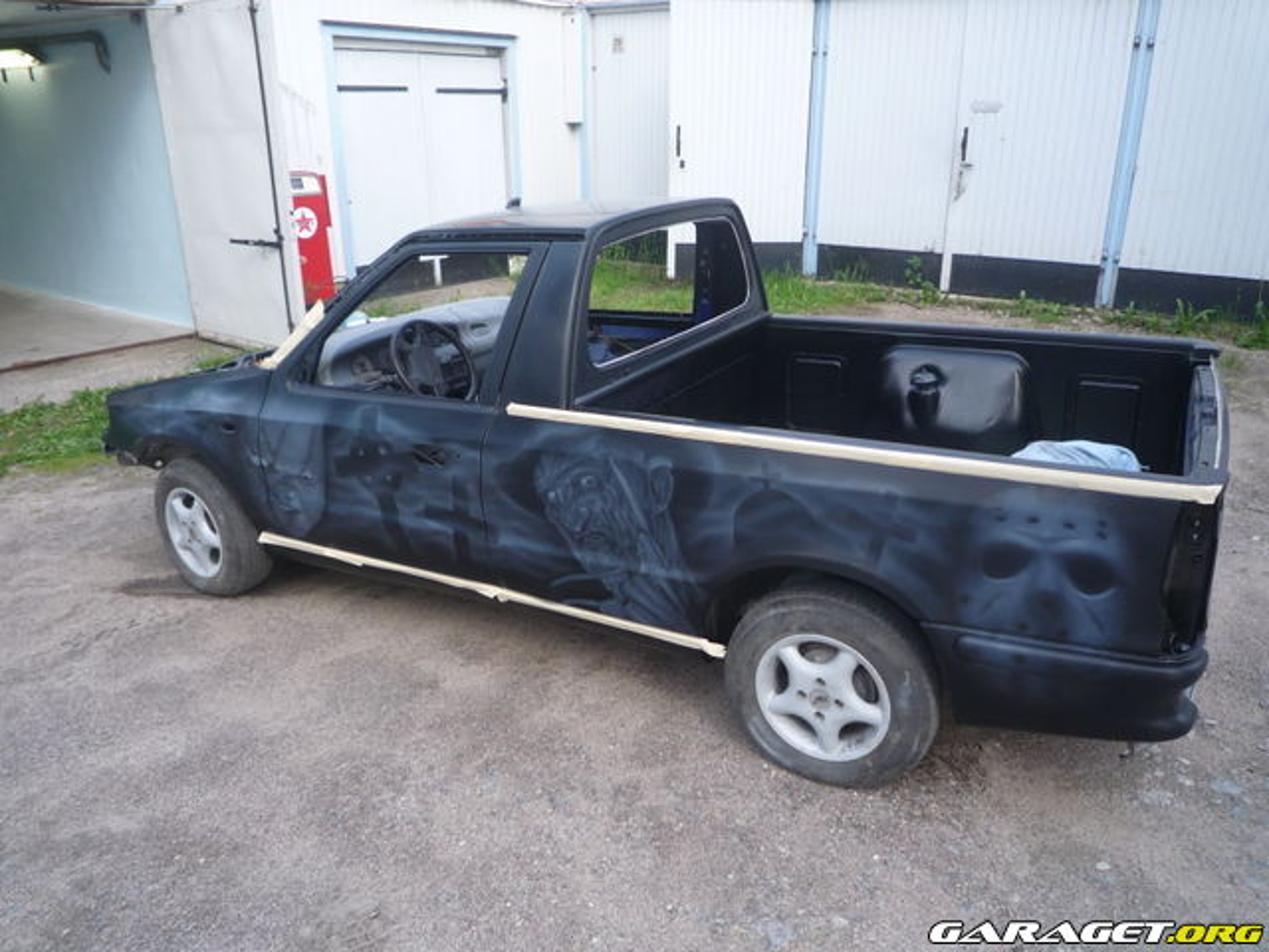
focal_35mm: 25
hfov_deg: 69.4
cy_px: 476
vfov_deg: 54.9
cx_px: 634
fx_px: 916
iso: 100
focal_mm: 4.4
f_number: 2.8
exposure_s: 1/60
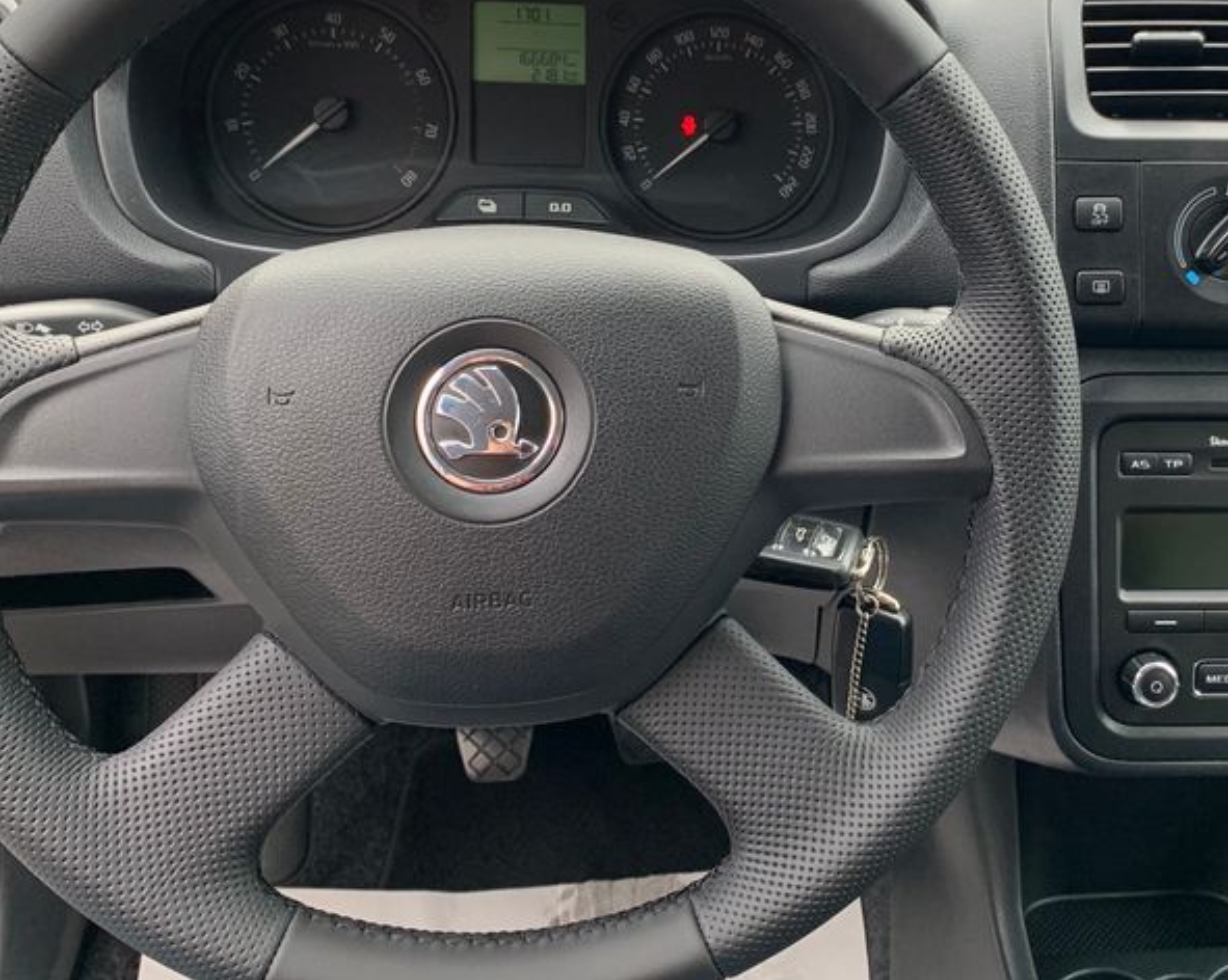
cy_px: 351
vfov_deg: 33.9
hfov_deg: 41.6
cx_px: 796
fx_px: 1598
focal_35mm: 44
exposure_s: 1/121
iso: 50
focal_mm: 4.25
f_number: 1.8
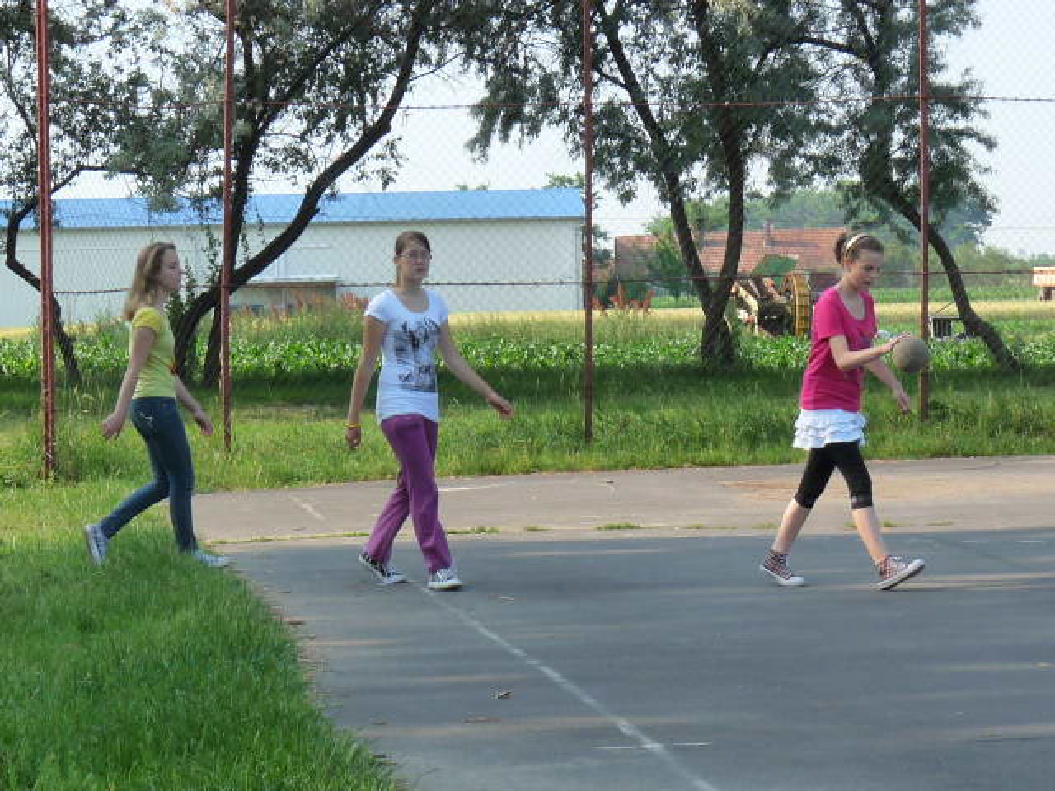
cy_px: 396
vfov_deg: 10.0
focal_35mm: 148
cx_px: 528
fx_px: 4511
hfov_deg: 13.3
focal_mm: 14.9
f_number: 5
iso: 160
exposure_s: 1/250
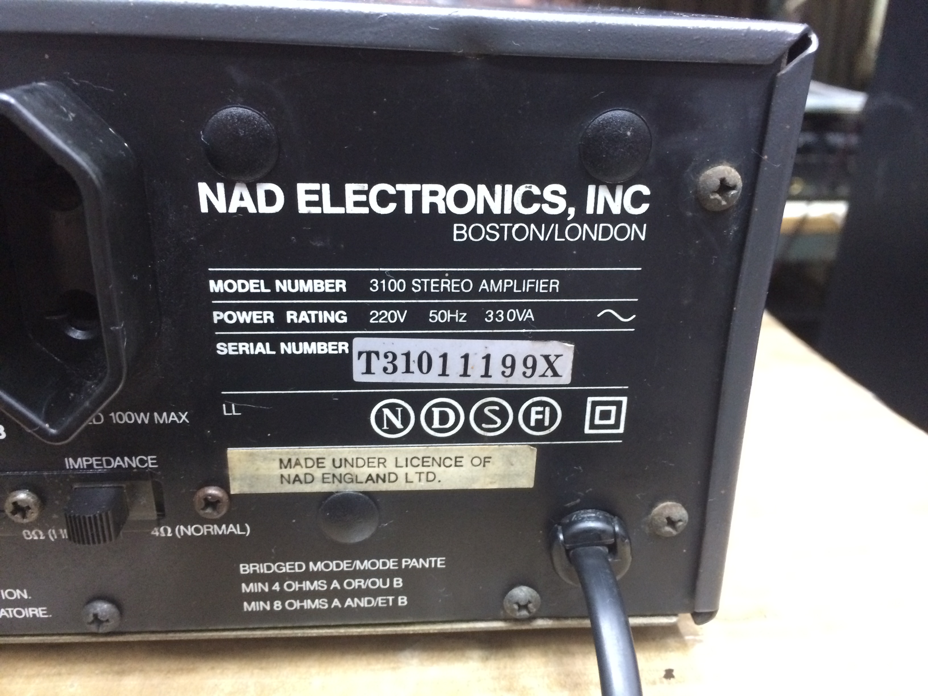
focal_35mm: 29
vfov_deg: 48.2
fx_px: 777
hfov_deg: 61.7
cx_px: 464
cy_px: 348
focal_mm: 4.15
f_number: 2.2
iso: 400
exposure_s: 1/17
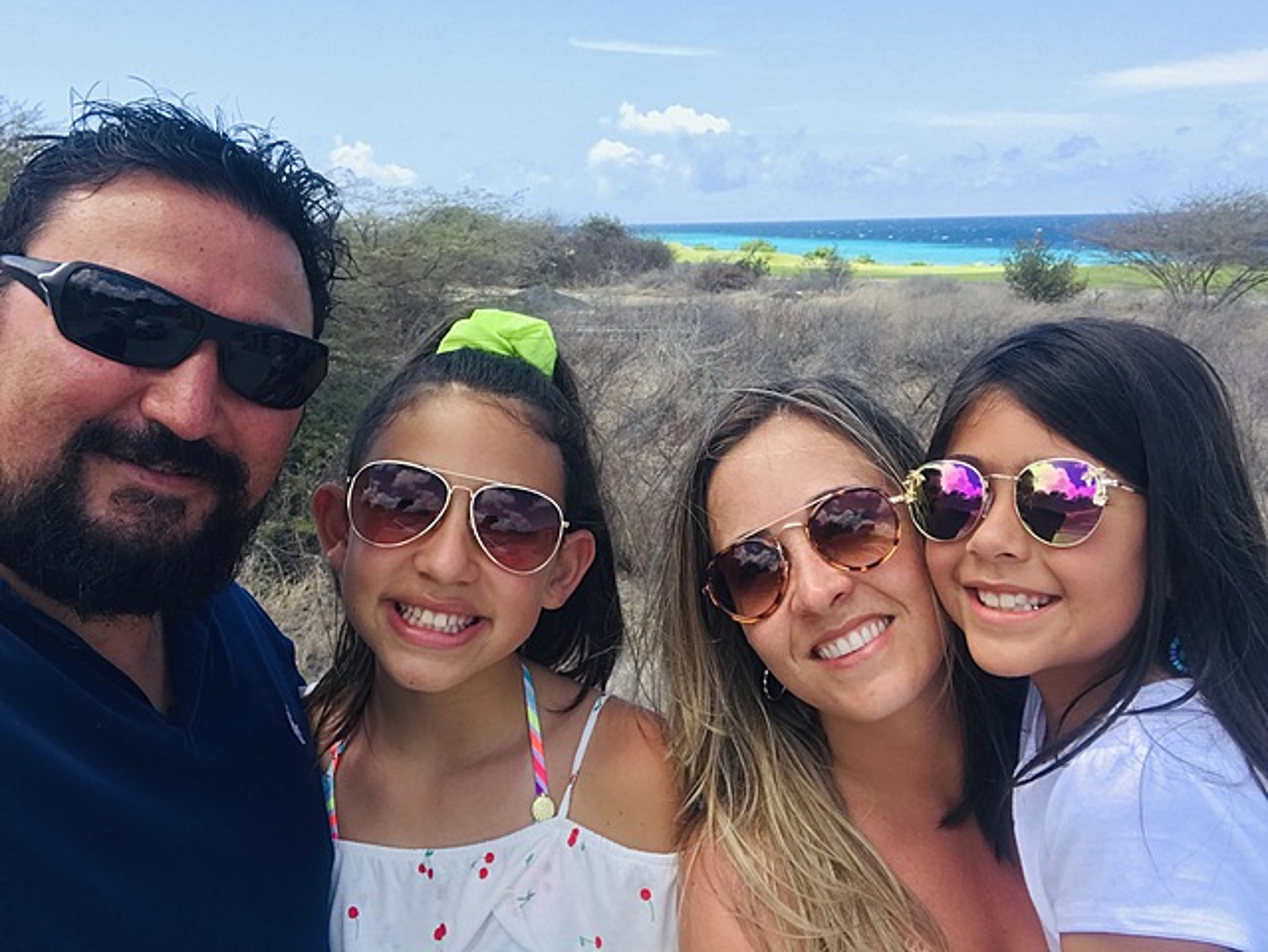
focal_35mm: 32
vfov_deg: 44.2
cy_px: 476
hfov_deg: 56.8
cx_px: 634
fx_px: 1173
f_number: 2.2
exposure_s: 1/383
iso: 25
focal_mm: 2.87
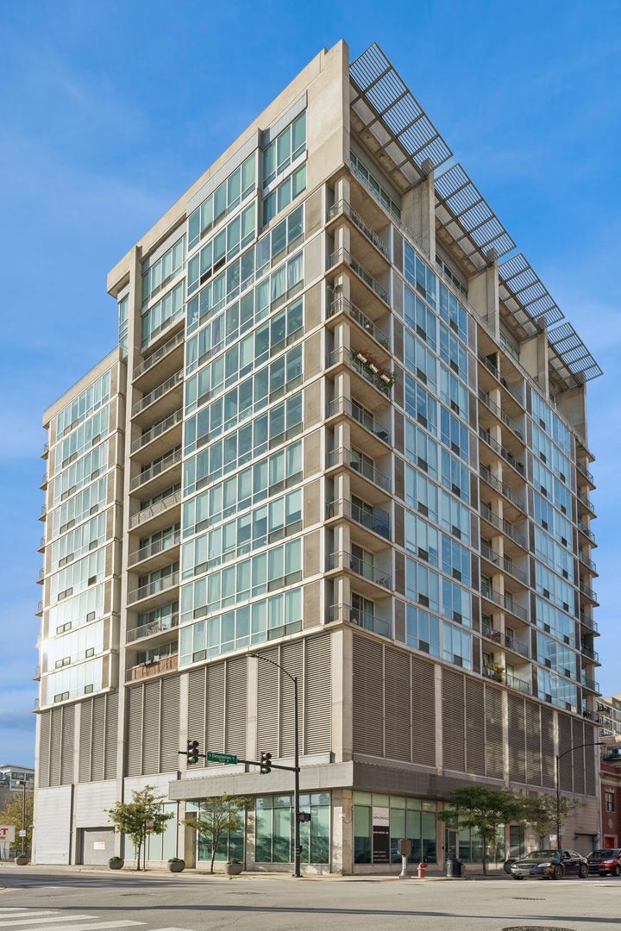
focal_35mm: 22
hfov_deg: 57.2
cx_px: 310
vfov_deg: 78.6
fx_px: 569
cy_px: 466
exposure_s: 1/800
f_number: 7.1
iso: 320
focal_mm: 22
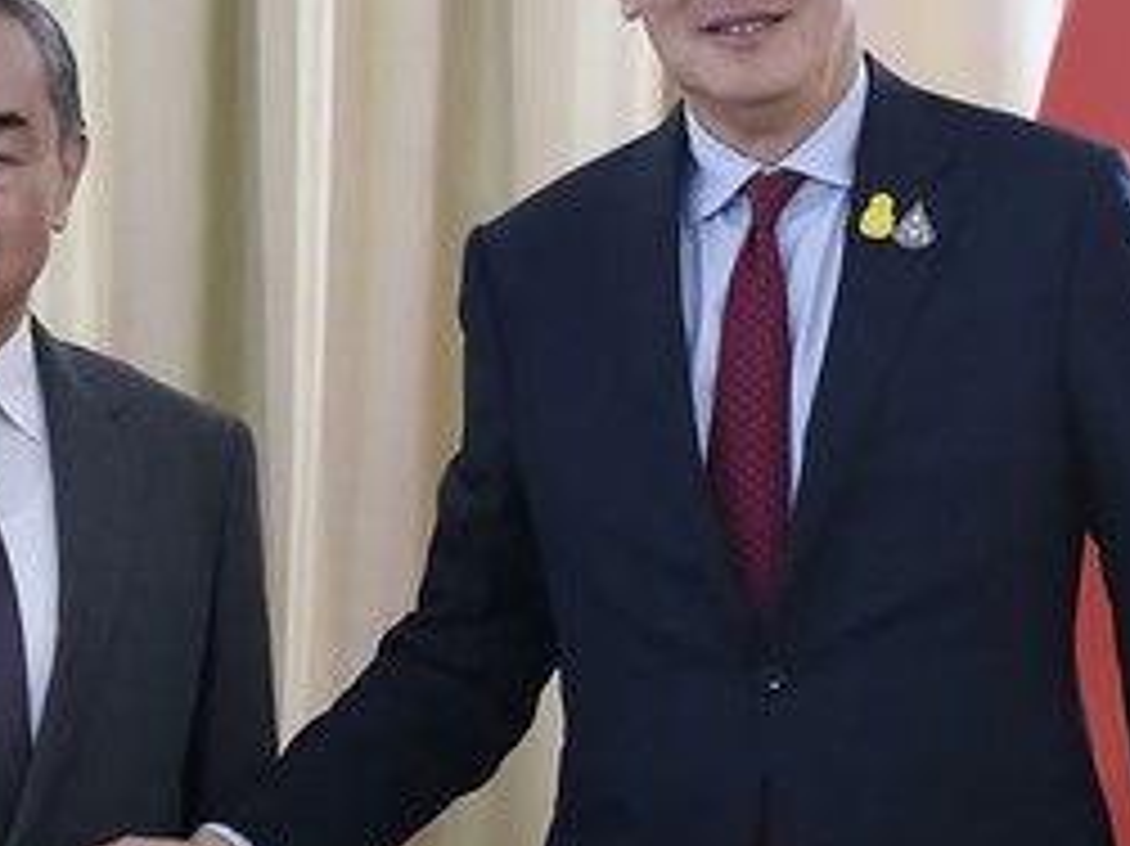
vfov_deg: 9.8
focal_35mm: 152
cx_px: 437
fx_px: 4959
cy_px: 486
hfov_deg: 13.0
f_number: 2.8
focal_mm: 62
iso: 4000
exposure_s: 1/200
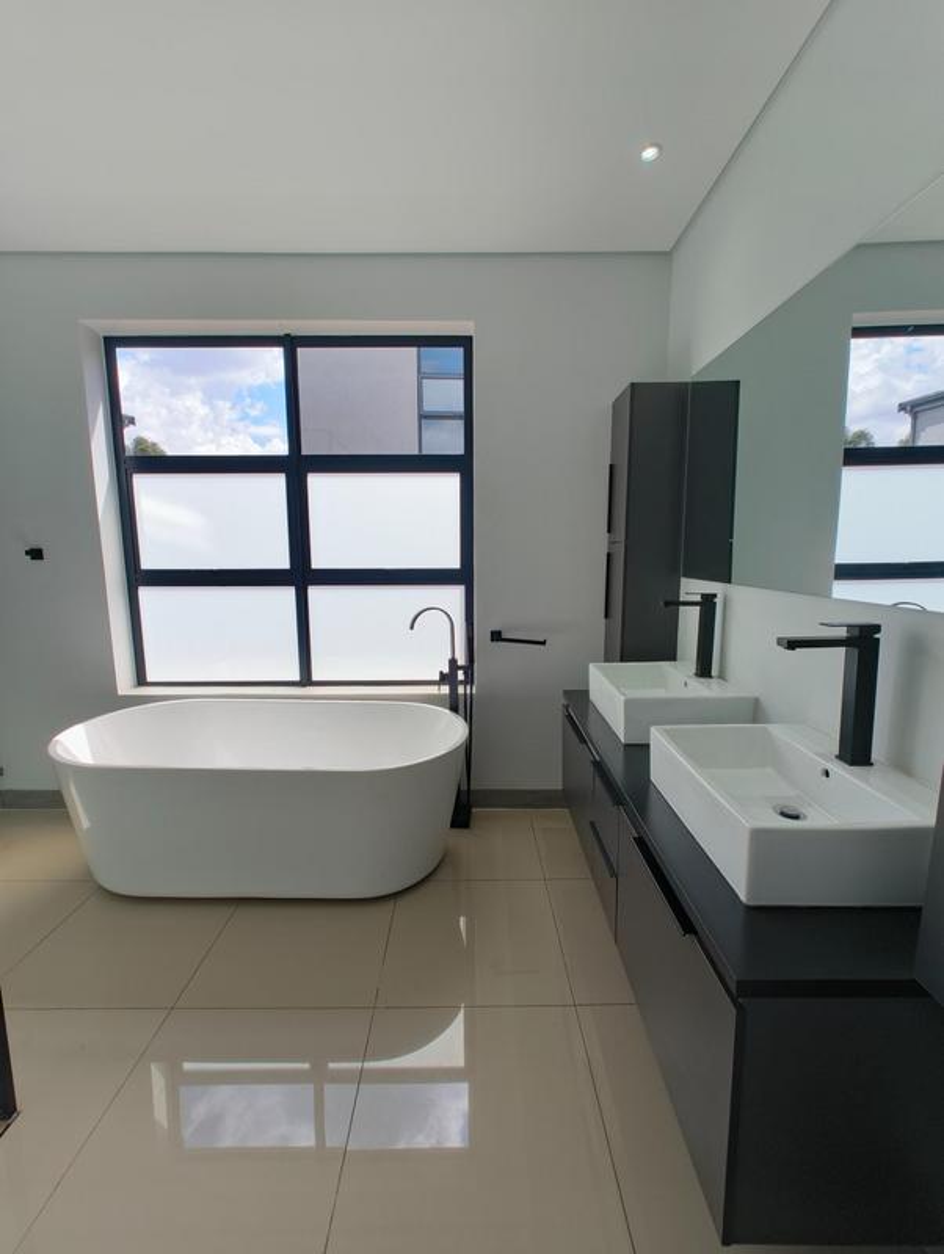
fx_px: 508
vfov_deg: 102.0
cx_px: 472
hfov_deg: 85.8
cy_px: 627
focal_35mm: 14
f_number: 2.2
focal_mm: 2.15
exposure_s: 1/100
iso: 186
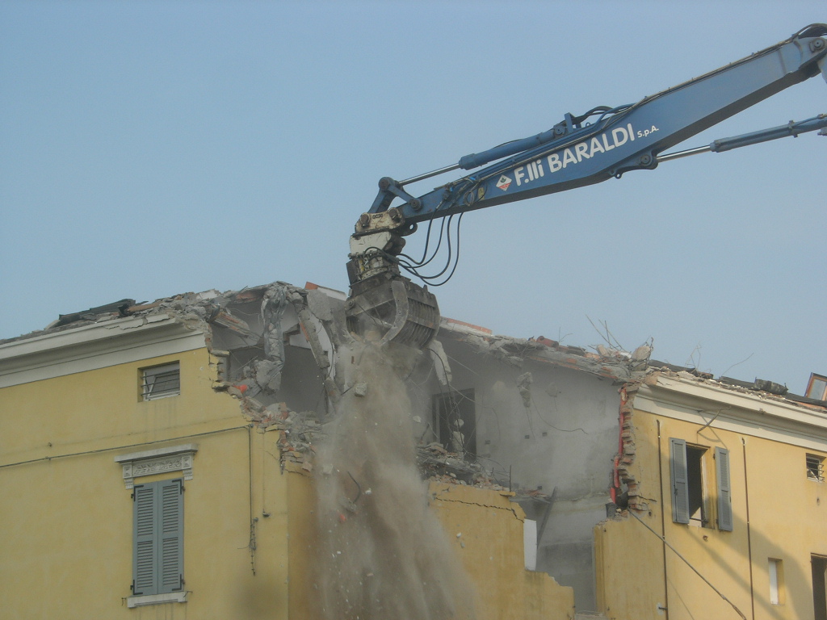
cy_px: 310
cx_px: 414
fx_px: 2461
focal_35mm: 103
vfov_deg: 14.4
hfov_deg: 19.1
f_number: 7.8
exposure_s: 1/193
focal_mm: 21.3
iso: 64
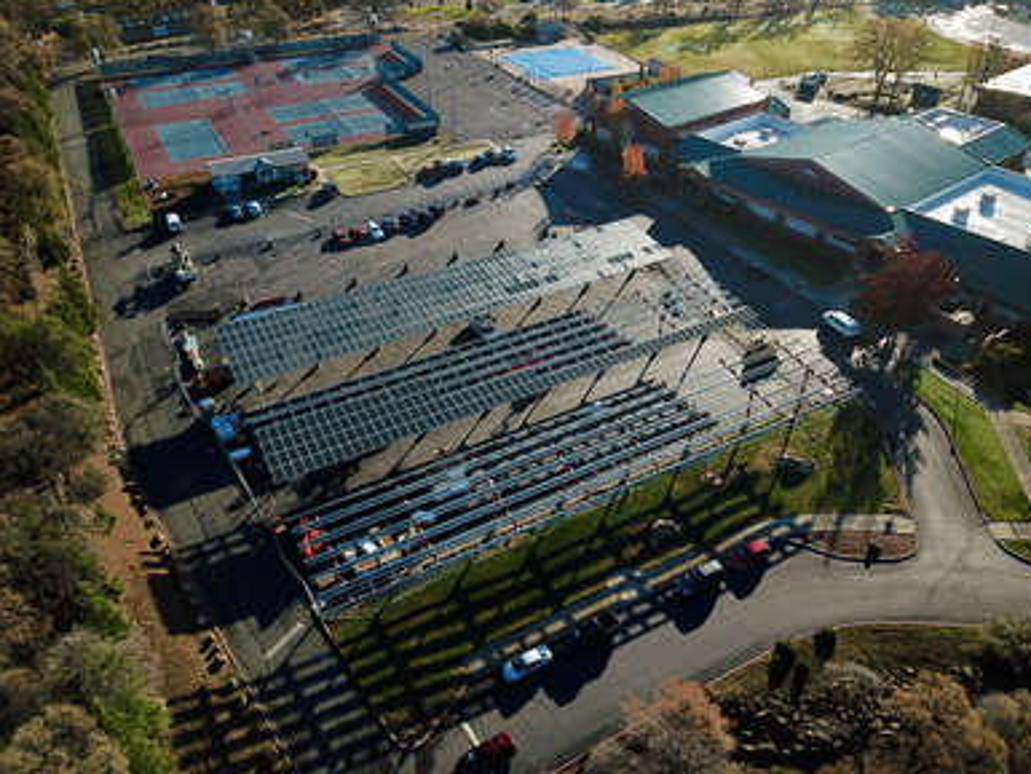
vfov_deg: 51.4
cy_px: 383
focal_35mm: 27
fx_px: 804
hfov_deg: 65.3
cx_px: 533
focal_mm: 4.73
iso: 100
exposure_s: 1/1490
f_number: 2.2
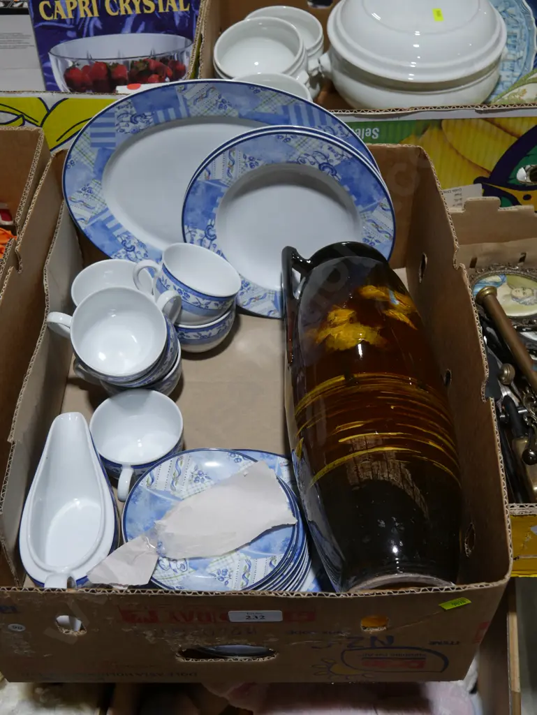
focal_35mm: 38
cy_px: 358
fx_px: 785
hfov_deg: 37.8
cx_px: 268
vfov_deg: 49.0
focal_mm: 19
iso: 200
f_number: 4.1
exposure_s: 1/100
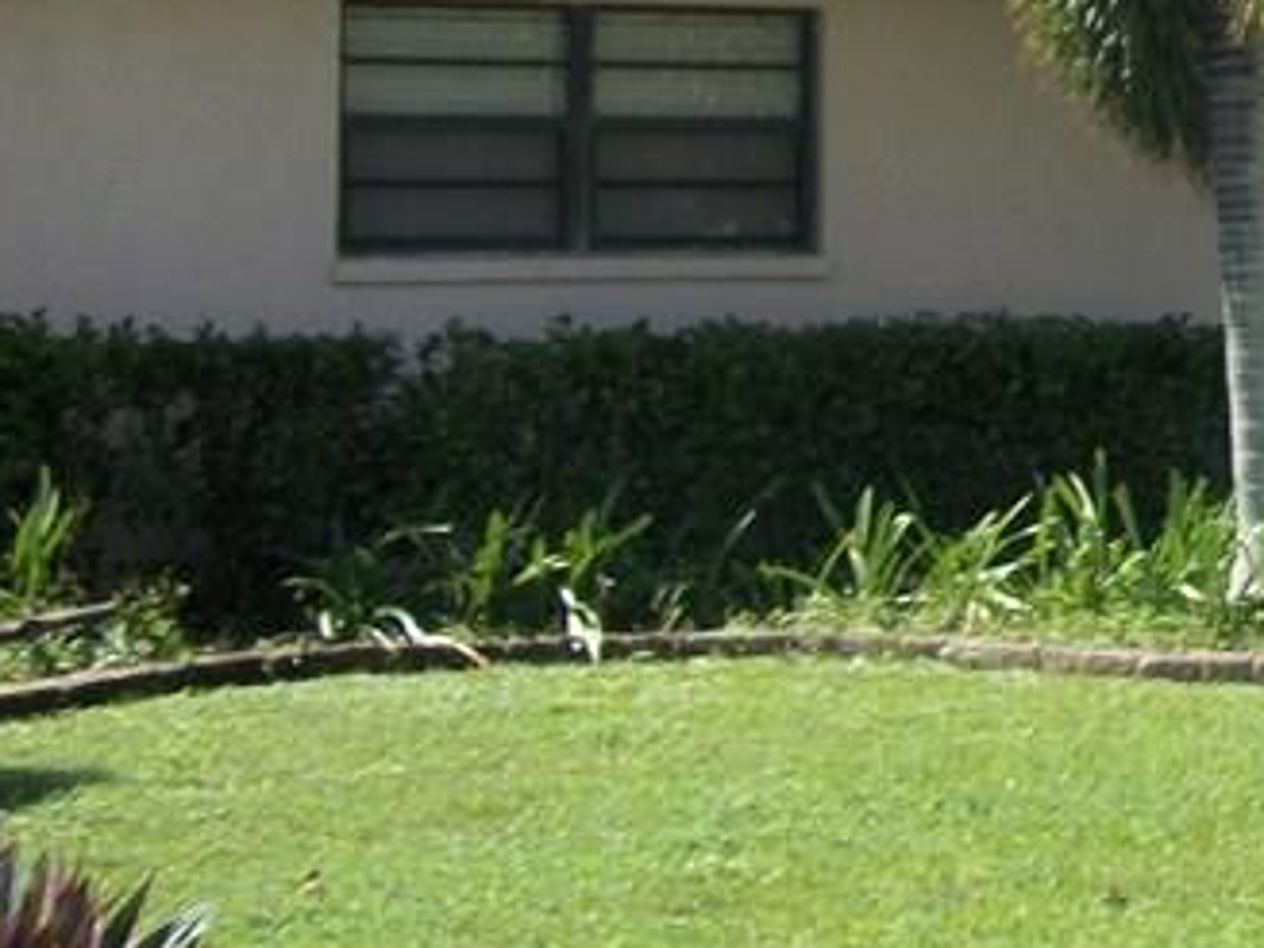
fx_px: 3651
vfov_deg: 14.7
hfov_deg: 17.9
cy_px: 158
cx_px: 1804
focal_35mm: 100
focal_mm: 5.7
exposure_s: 1/125
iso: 80
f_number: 8.8
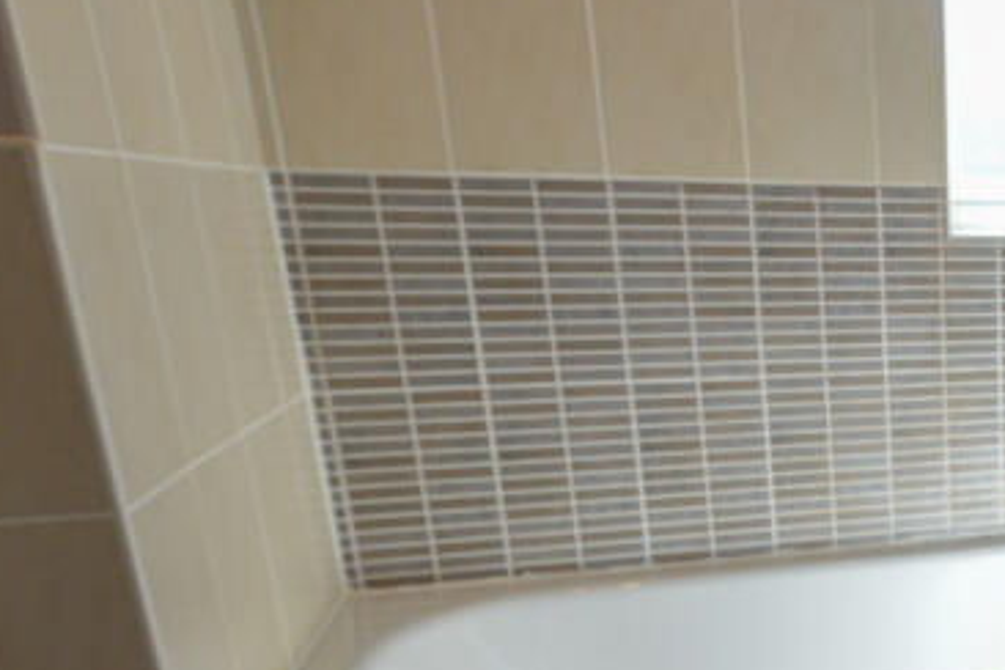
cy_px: 573
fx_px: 1172
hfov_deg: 38.0
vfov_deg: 30.8
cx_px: 1123
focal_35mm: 42
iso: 200
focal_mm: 10
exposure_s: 1/60
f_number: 4
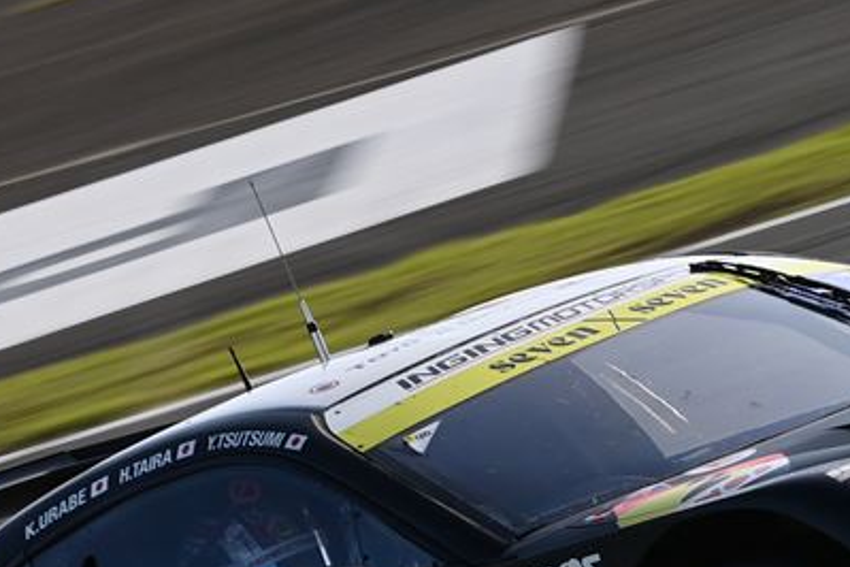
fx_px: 10223
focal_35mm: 433
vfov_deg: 3.2
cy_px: 513
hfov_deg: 4.8
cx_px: 620
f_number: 9.5
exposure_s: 1/180
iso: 100
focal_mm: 135
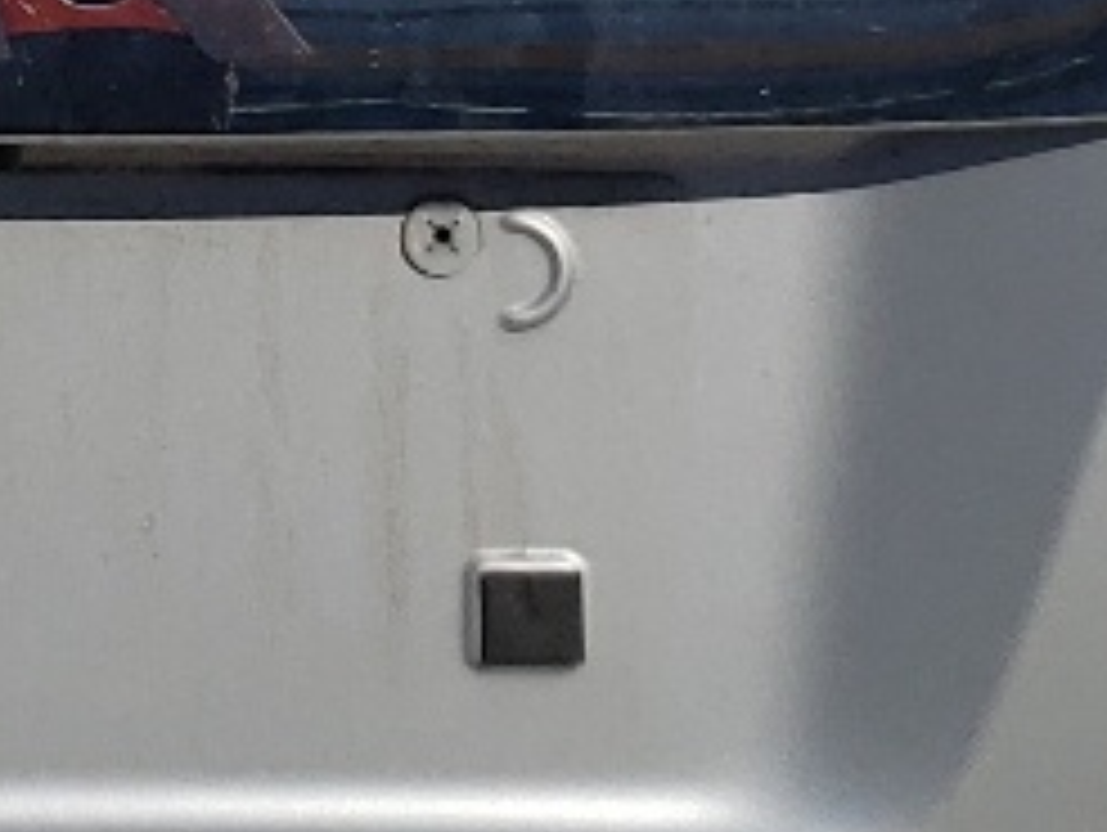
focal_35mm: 169
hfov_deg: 11.6
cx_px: 202
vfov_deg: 8.7
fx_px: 5410
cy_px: -18
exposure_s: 1/10000
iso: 51
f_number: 1.5
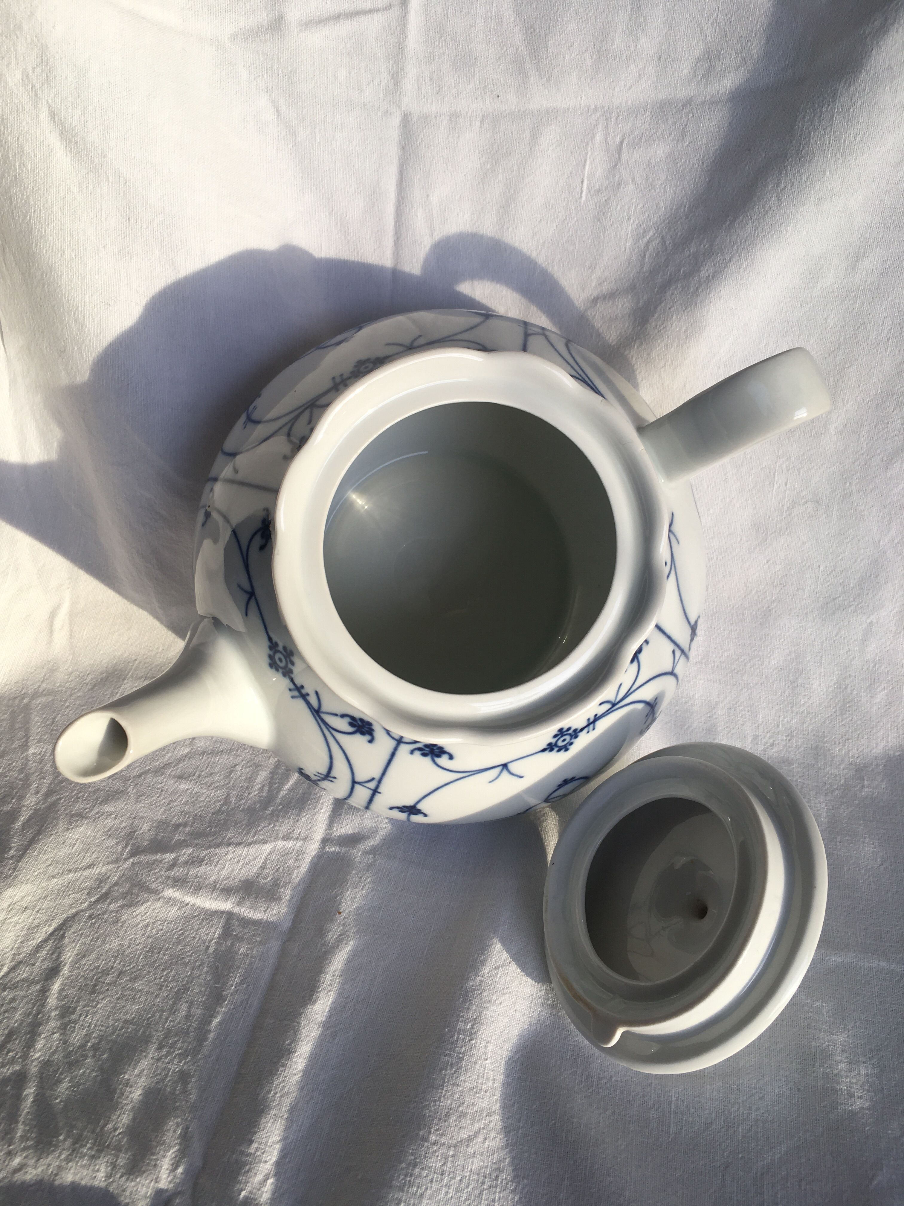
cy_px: 603
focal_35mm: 29
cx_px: 452
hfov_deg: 48.2
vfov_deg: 61.7
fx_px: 1010
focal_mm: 4.15
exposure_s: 1/184
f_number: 2.2
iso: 25
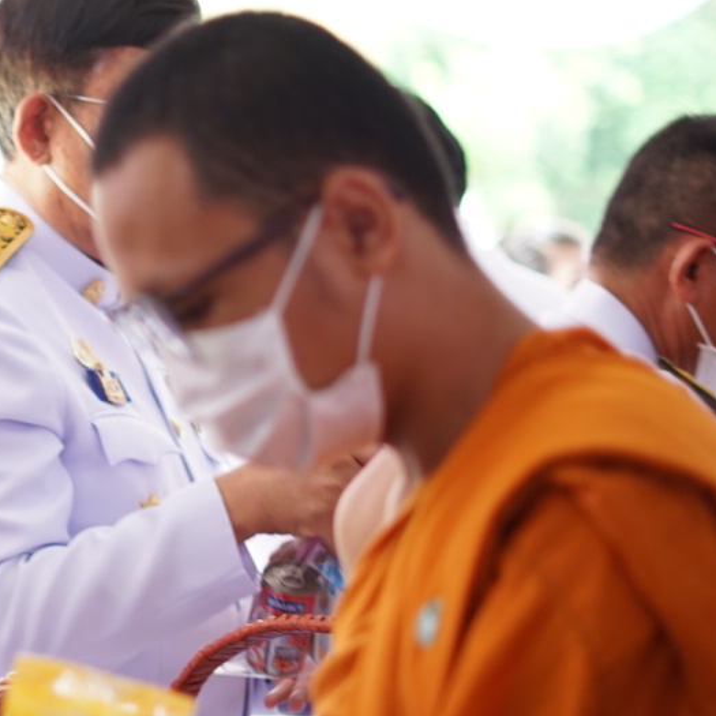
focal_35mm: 131
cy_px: 472
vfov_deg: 13.3
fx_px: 3066
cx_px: -108
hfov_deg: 13.0
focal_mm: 50
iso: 400
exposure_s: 1/60
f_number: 1.8
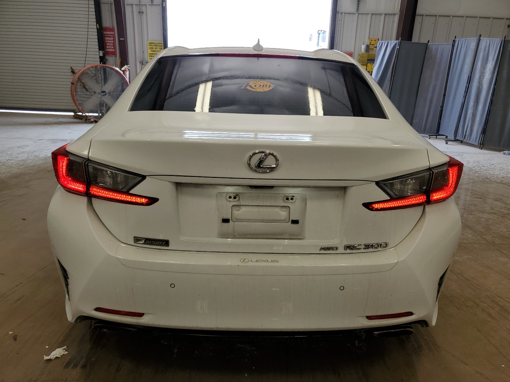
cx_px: 255
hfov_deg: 67.3
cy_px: 191
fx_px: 383
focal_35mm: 26
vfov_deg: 53.1
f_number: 1.5
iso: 50
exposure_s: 1/270
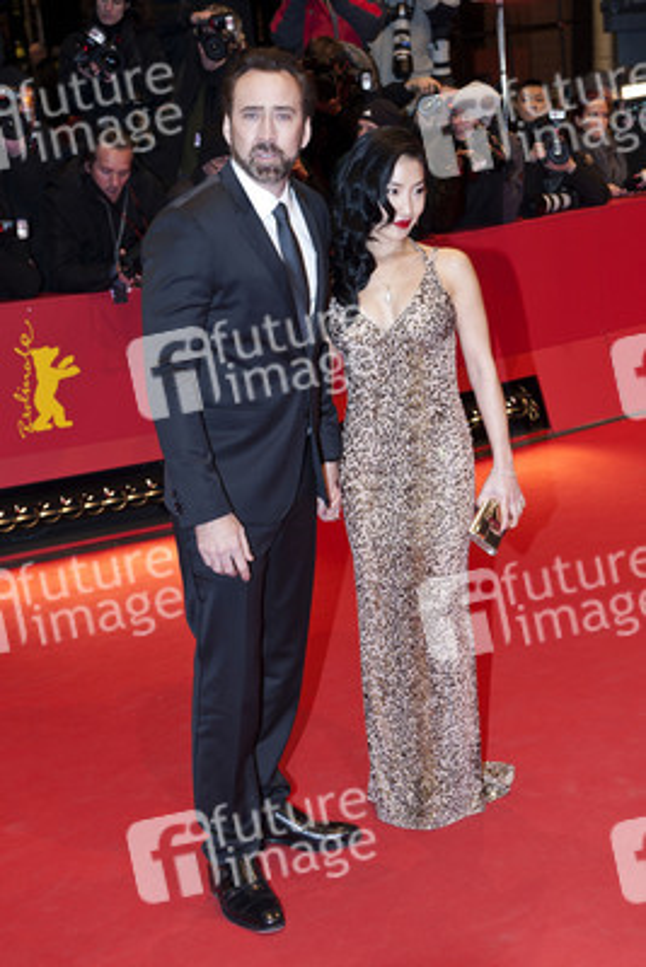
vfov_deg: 36.2
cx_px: 323
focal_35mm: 55
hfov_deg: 24.6
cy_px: 484
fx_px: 1479
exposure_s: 1/125
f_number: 5
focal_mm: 55
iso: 800
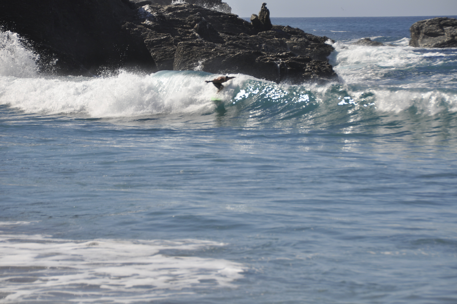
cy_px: 152
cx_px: 228
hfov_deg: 9.2
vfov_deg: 6.1
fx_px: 2853
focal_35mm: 225
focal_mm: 150
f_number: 8
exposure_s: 1/1250
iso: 220
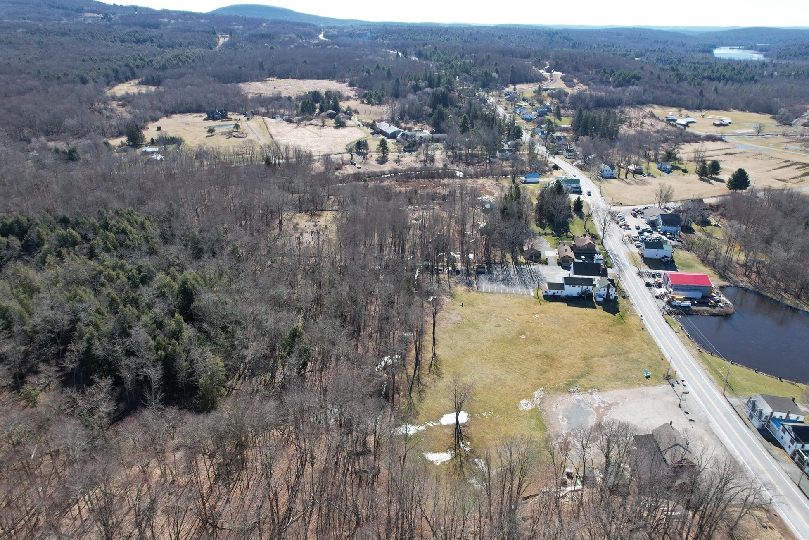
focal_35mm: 23
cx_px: 413
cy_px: 271
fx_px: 517
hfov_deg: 76.1
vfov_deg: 55.1
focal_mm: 8.38
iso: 200
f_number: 2.8
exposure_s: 1/1000
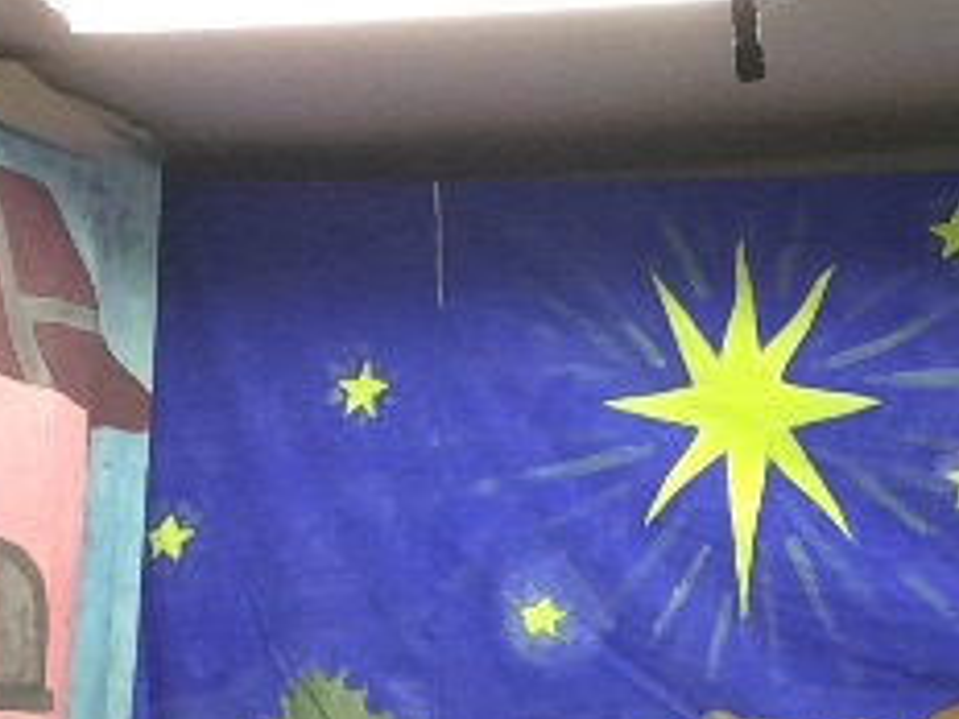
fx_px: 3740
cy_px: 736
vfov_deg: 10.9
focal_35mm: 135
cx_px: 806
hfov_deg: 14.5
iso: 64
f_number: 2.4
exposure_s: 1/25
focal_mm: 3.3
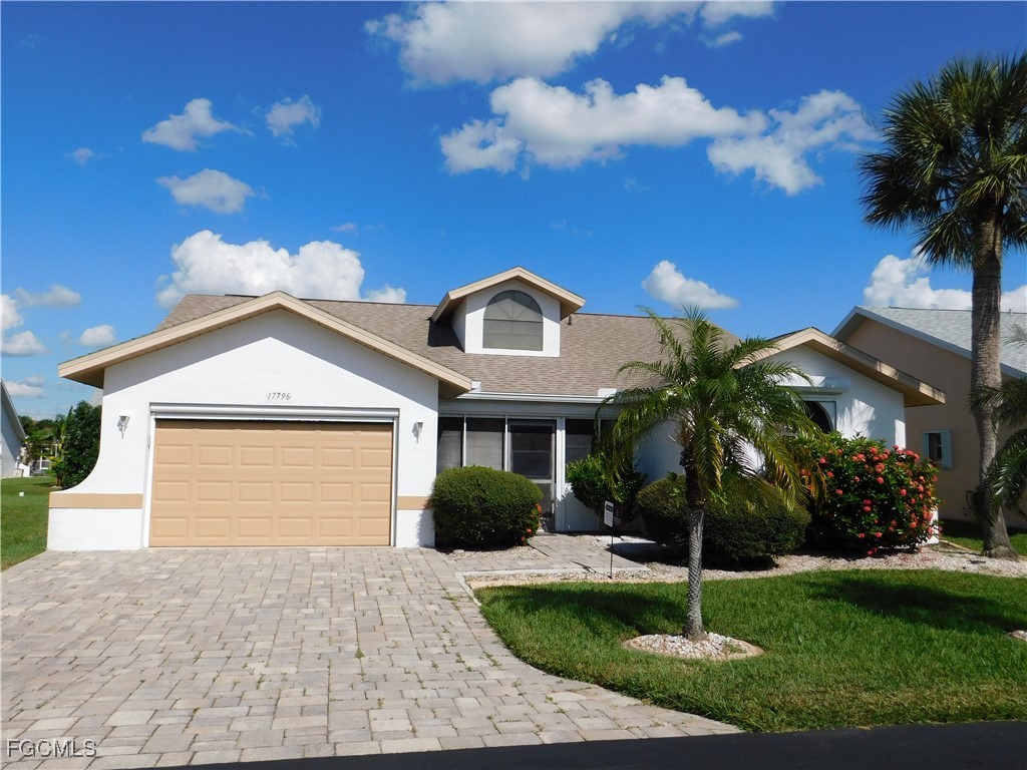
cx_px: 514
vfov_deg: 49.7
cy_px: 385
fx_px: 831
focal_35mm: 28
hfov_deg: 63.4
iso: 125
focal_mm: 4.9
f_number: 6.4
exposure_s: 1/800
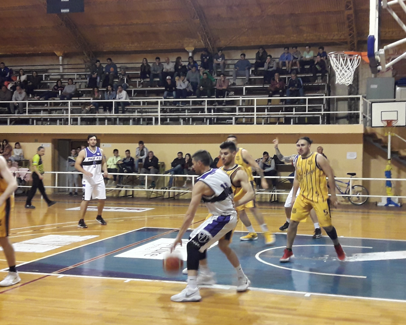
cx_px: 212
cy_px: 161
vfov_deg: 48.5
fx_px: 360
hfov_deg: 58.7
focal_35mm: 30
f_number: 1.9
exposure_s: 1/50
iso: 200
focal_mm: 3.7
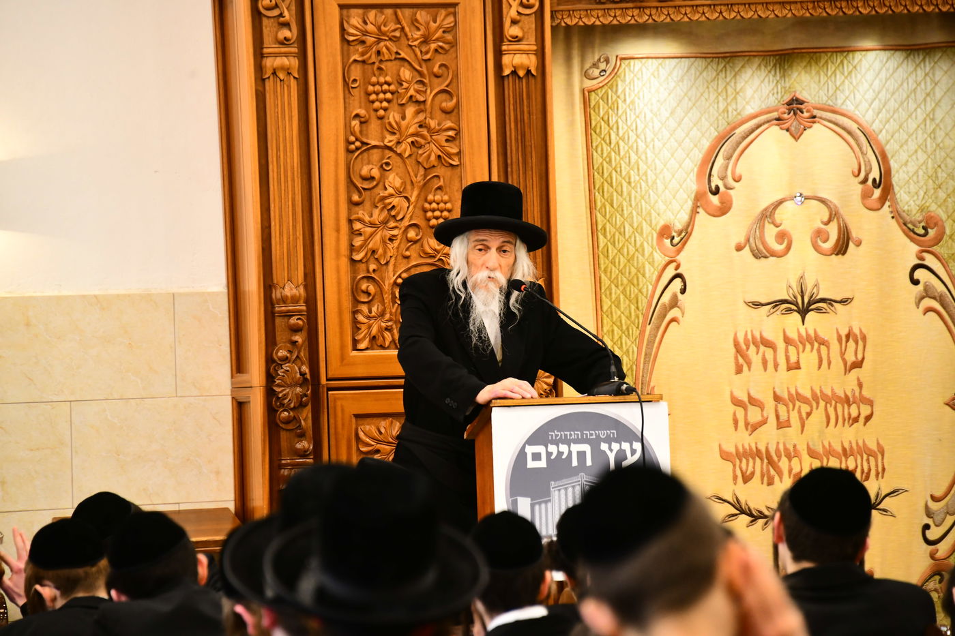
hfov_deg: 9.0
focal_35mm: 230
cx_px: 478
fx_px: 6100
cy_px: 318
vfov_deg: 6.0
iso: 2500
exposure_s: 1/160
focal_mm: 230
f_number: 5.6
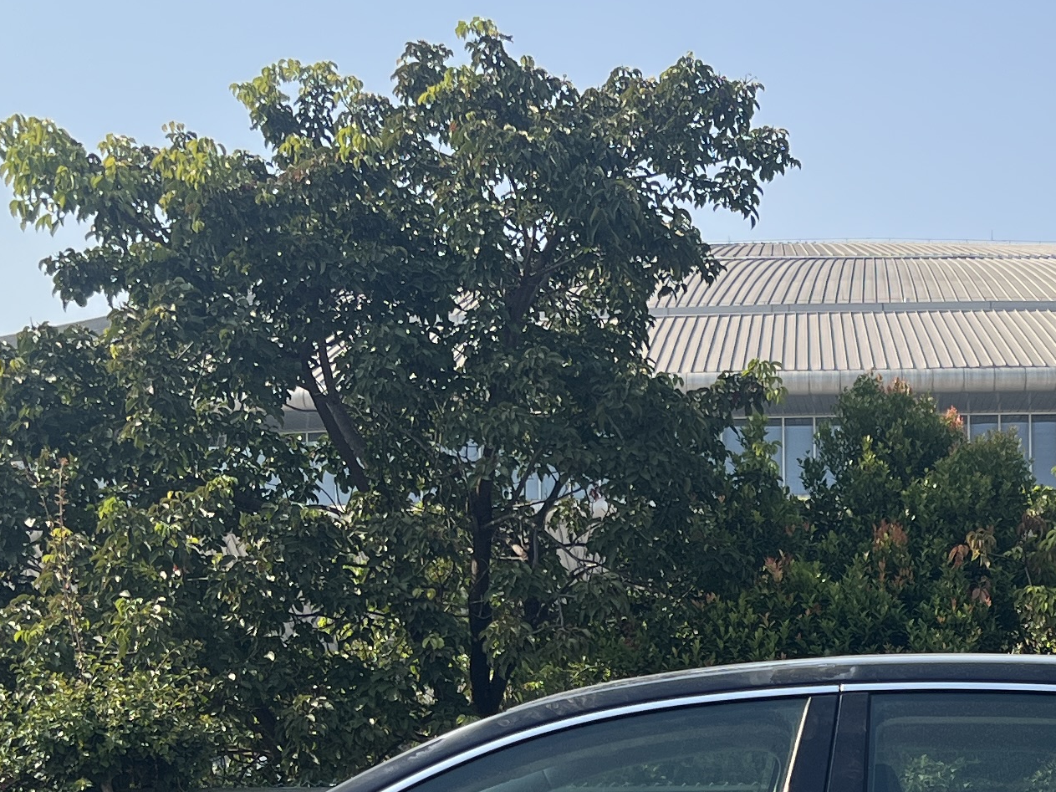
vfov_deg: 17.4
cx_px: 795
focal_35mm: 83
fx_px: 2532
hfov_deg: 23.3
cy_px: 799
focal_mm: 5.7
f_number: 1.5
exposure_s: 1/3165
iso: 50
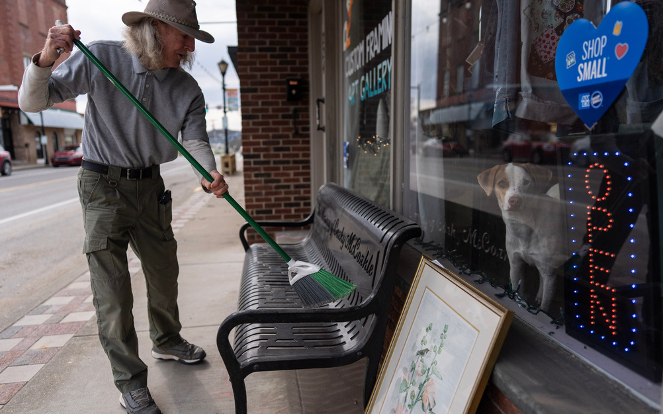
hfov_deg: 72.5
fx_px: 452
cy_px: 208
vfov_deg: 49.3
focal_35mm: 25
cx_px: 326
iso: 320
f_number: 2
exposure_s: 1/10000
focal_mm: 24
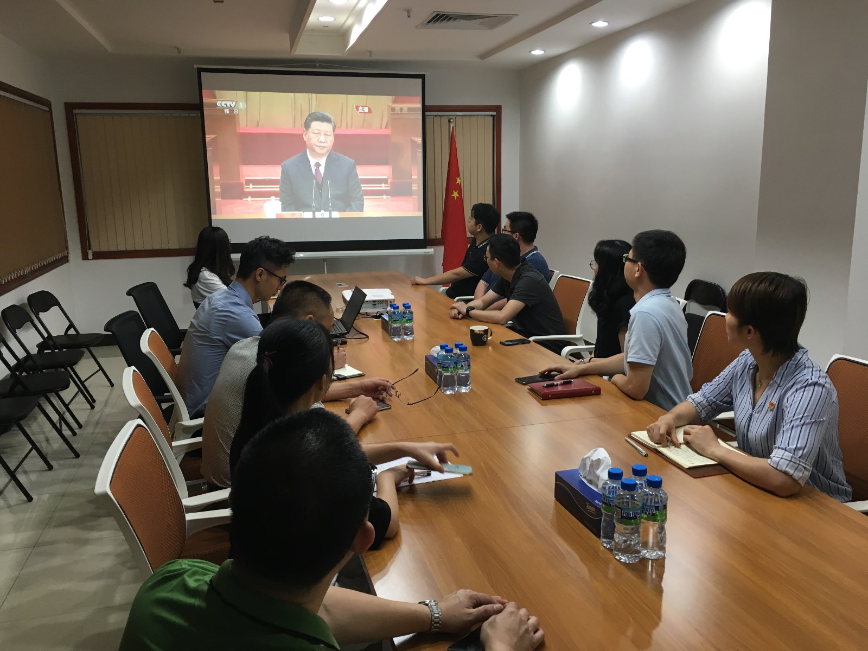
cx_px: 434
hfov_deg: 61.7
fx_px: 727
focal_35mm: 29
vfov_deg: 48.2
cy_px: 326
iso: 100
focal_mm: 4.15
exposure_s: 1/33
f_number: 2.2
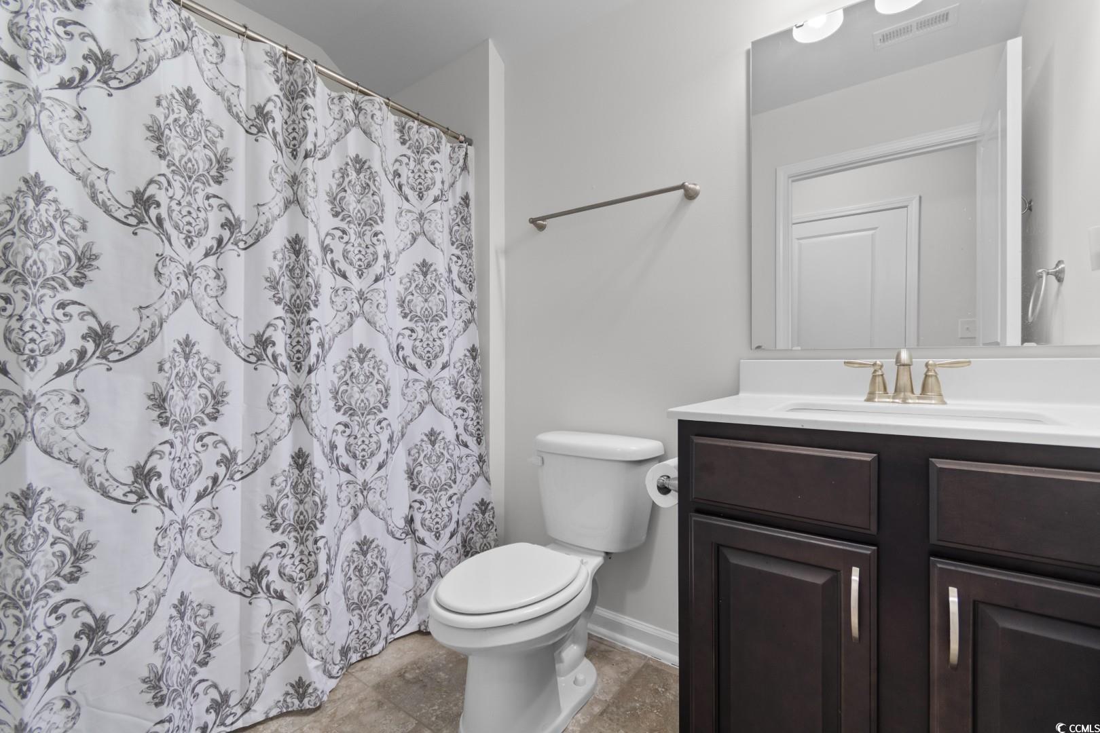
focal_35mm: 15
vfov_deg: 77.3
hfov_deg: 100.4
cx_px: 550
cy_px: 366
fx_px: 458
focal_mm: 10
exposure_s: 1.6
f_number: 4.5
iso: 100
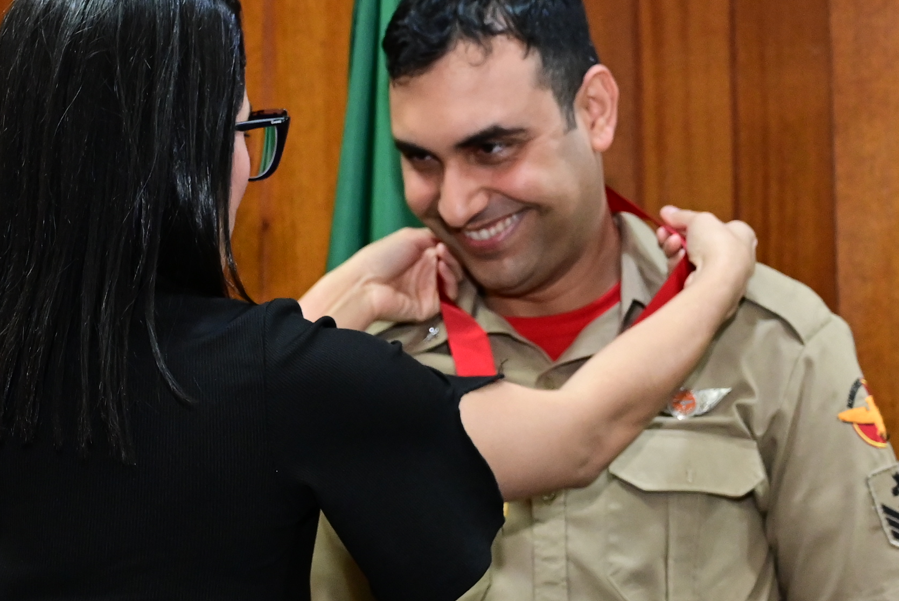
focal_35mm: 127
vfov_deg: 10.8
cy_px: 325
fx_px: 3174
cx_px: 335
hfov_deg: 16.1
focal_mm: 48
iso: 4000
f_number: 4.5
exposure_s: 1/125
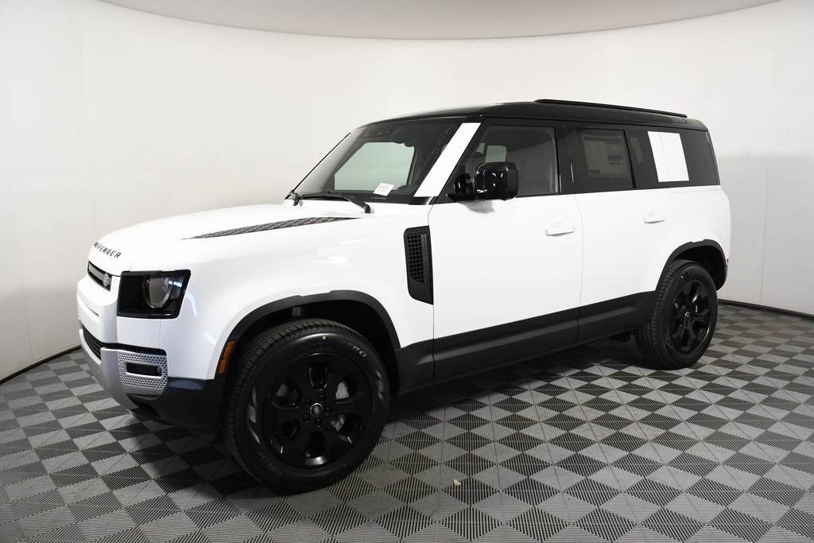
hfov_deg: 67.4
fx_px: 611
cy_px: 272
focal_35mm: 27
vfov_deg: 47.9
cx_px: 407
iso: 1250
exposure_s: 1/200
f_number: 5.6
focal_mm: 18
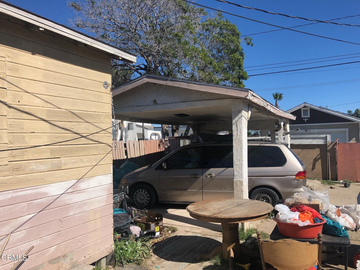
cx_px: 180
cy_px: 135
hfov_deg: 63.4
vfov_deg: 49.7
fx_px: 291
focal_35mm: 28
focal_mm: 3.99
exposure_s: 1/3205
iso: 25
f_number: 1.8
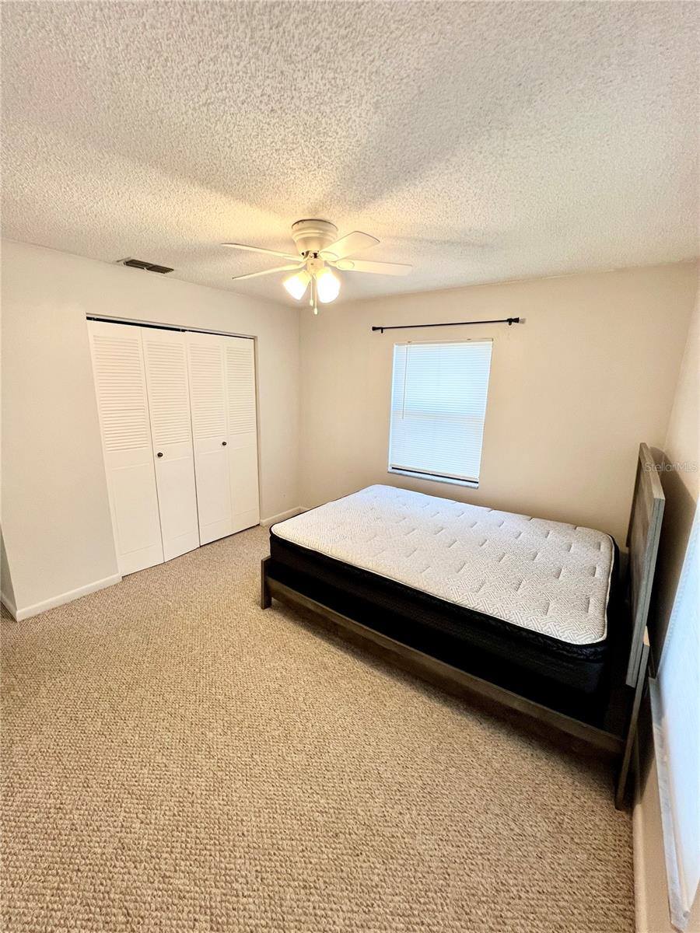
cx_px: 350
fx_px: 351
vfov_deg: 106.2
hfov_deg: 89.9
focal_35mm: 13
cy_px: 466
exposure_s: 1/120
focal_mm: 1.57
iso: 125
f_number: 1.8
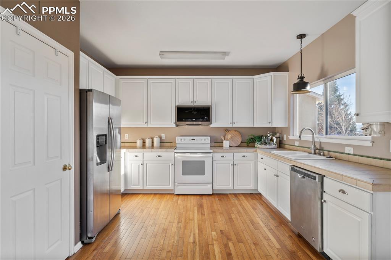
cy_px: 130
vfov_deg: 64.5
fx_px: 206
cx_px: 196
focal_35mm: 19
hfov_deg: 86.9
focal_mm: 19
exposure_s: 1/10
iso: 100
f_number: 6.3
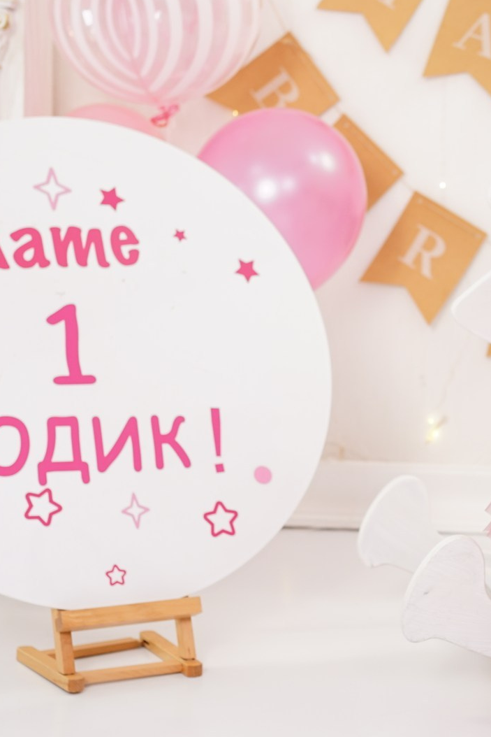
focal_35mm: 85
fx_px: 1738
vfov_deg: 23.9
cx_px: 473
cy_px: 299
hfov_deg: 15.8
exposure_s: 1/160
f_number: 2.8
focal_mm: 35
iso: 200
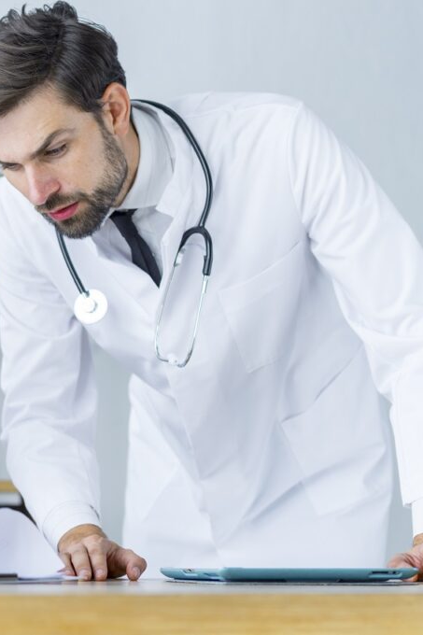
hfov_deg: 10.6
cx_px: -23
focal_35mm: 128
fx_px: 2257
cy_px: 318
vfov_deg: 16.0
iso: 320
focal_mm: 85
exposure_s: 1/160
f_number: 3.2
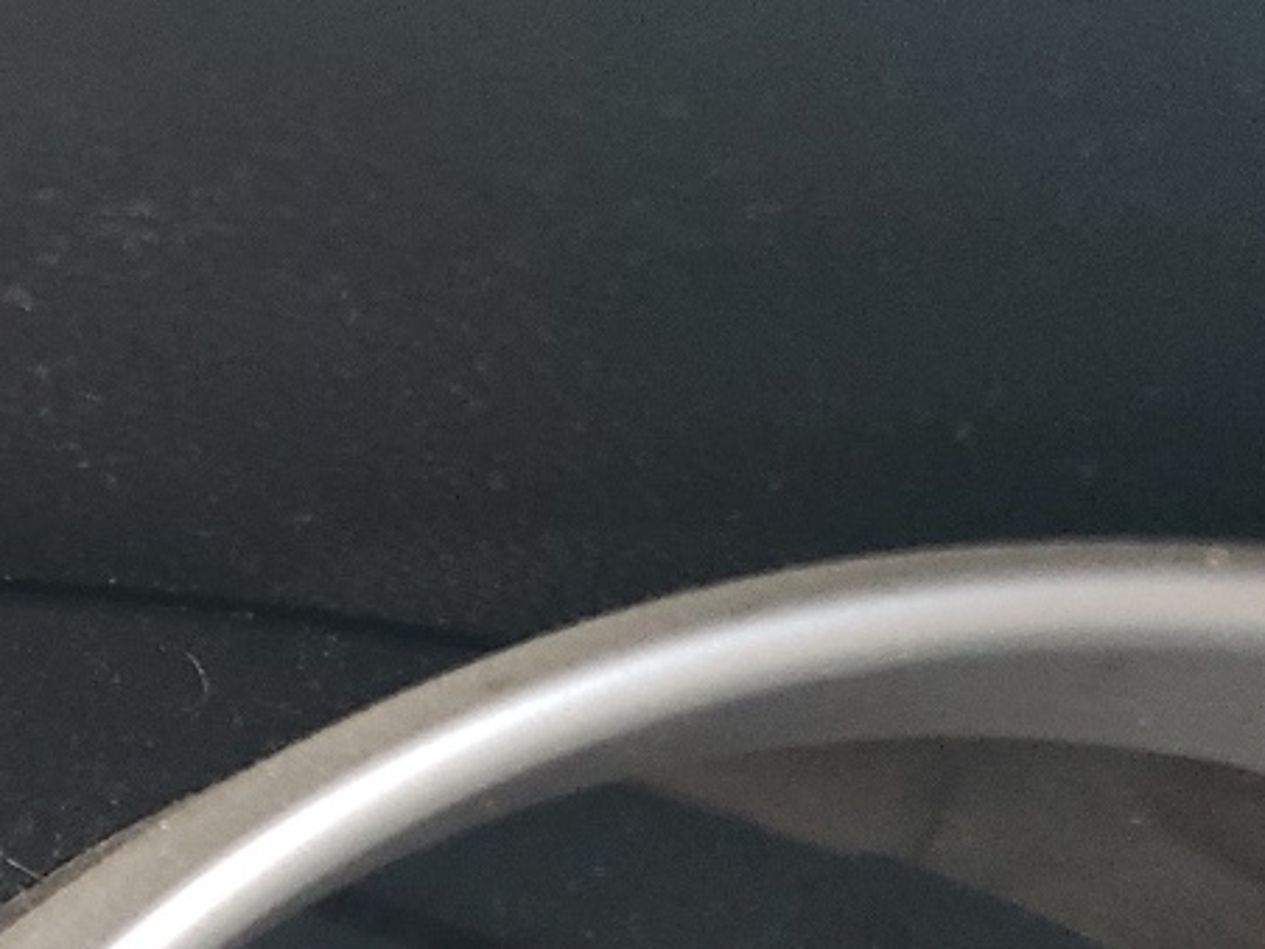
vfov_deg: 15.0
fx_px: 3362
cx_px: -803
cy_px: 1369
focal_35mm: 92
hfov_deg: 18.2
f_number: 1.5
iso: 96
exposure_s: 1/120
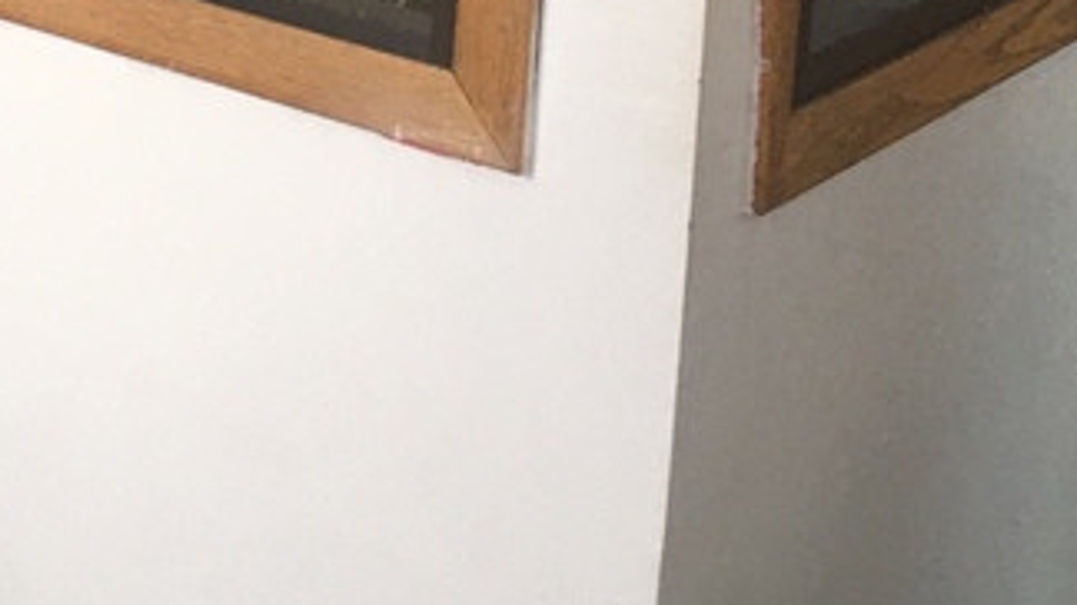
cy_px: -449
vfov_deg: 11.3
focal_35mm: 100
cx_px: -389
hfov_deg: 19.4
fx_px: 2855
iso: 25
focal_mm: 4.15
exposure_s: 1/30
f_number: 2.2
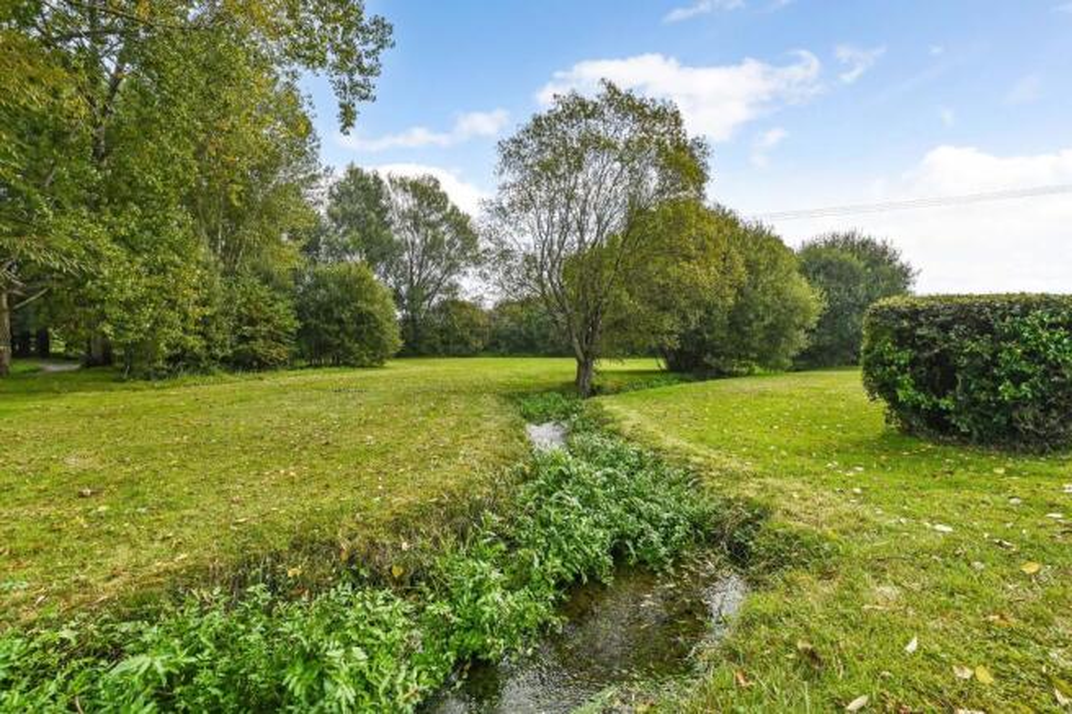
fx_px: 417
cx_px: 536
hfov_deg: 104.3
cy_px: 357
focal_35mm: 14
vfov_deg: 81.2
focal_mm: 14
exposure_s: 1/400
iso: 400
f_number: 9
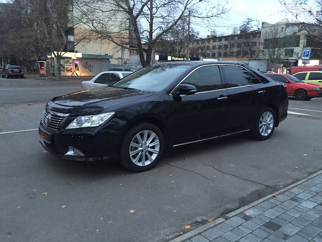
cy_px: 121
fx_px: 270
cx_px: 161
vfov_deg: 48.2
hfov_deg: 61.7
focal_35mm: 29
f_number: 2.2
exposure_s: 1/20
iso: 250
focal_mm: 4.2
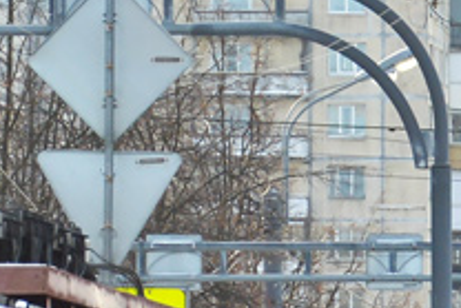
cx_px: 317
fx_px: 12750
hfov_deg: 2.1
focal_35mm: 995
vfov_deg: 1.4
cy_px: 308
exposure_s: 1/320
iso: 200
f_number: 6.3
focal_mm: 92
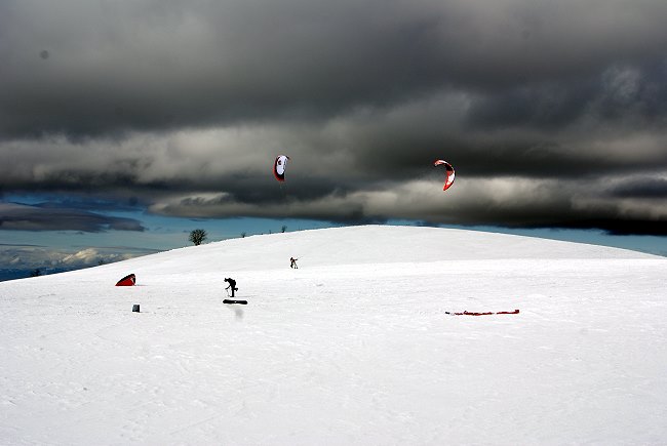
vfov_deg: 25.8
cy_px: 223
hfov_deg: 37.8
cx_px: 334
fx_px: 974
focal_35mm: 52
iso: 100
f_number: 13
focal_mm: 35
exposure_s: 1/320
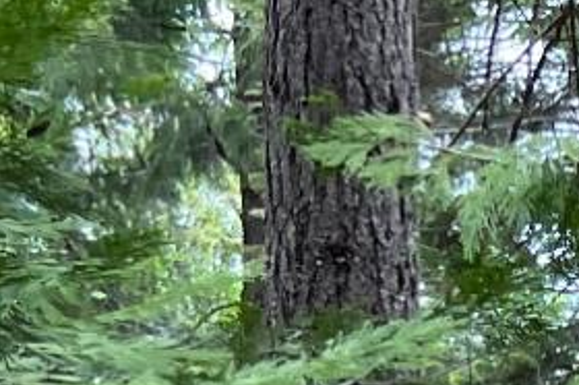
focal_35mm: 145
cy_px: 564
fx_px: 2329
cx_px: 1251
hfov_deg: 12.1
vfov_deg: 9.2
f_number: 1.5
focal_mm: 5.7
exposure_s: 1/260
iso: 40
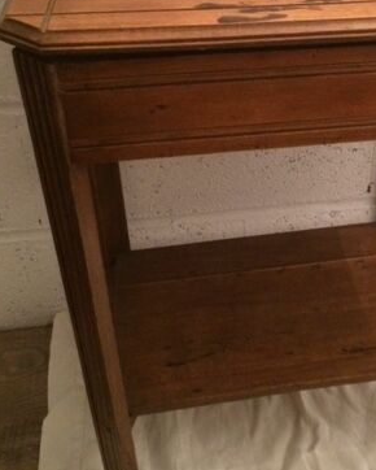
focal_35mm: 50
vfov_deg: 36.6
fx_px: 695
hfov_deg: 29.8
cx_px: 285
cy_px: 126
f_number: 2.2
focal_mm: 4.15
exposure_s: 1/17
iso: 320
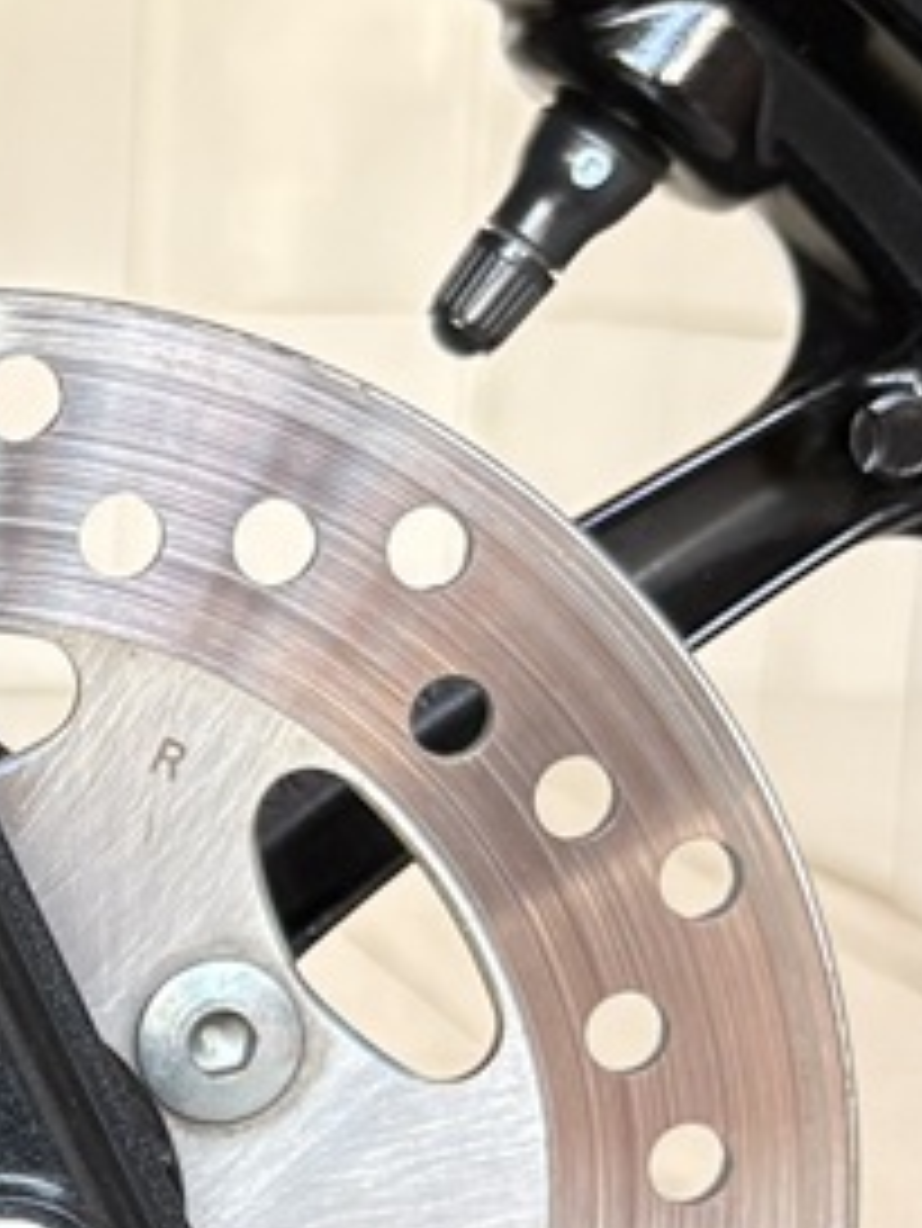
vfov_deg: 16.0
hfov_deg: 11.4
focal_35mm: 122
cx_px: -630
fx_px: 4329
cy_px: 1075
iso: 125
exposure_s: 1/60
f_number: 1.6
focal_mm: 5.96
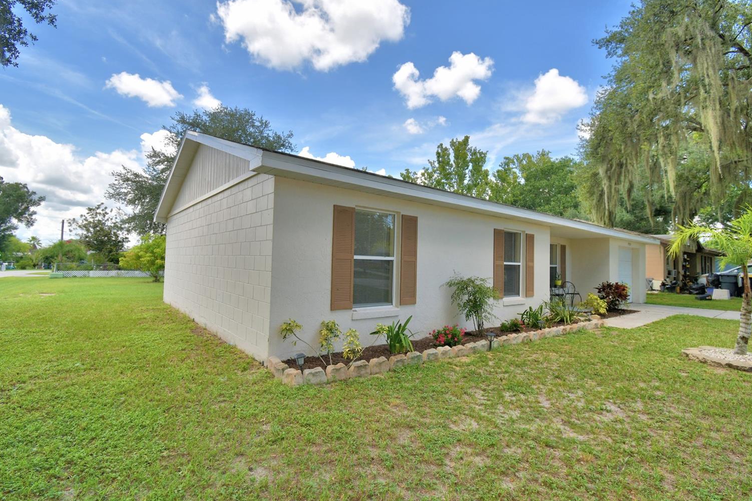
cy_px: 249
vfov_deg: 73.7
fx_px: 334
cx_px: 377
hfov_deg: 96.8
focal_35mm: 16
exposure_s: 1/250
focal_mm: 10
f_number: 7.1
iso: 100
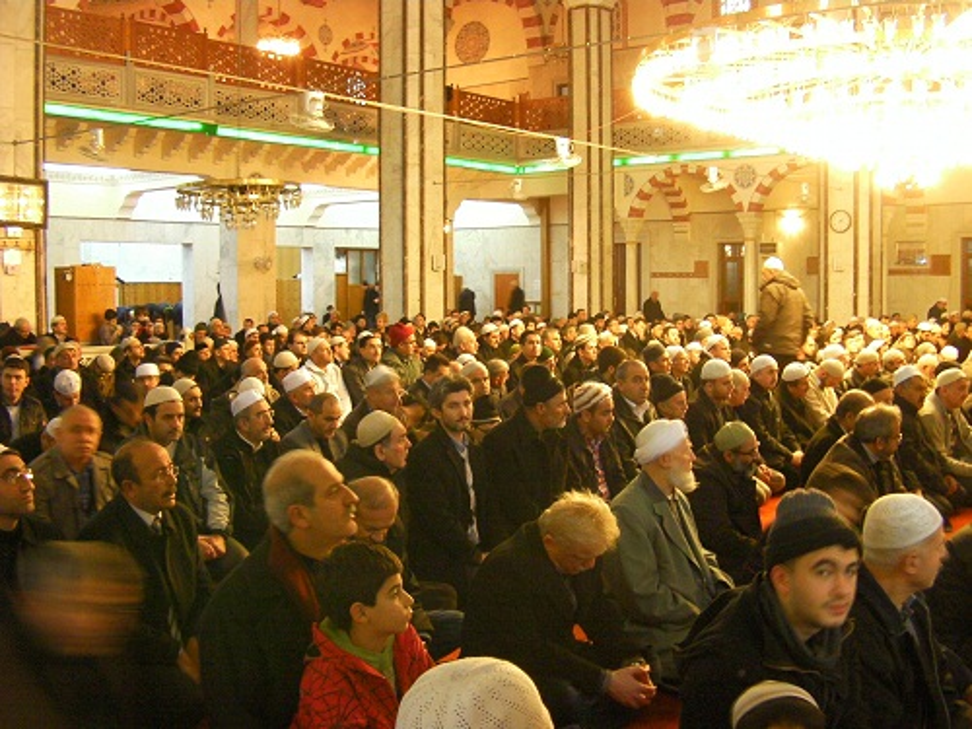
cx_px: 486
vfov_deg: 37.7
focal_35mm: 38
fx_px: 1067
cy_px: 364
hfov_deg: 49.0
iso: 400
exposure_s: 1/4.6
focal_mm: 6.8
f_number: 3.5
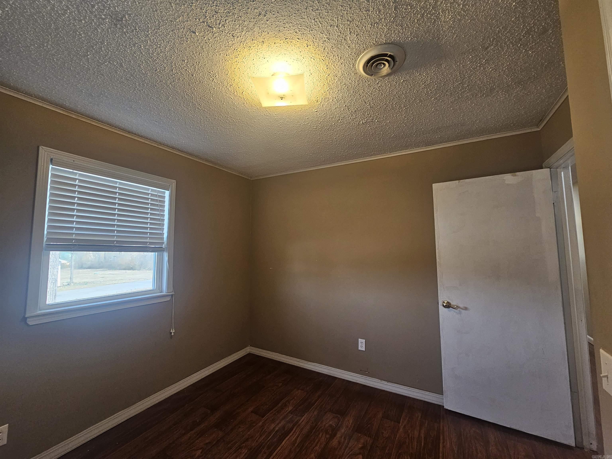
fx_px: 230
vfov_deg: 89.9
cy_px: 230
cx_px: 306
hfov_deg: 106.2
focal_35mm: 13
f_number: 2.2
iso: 200
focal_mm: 2.2
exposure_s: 1/60
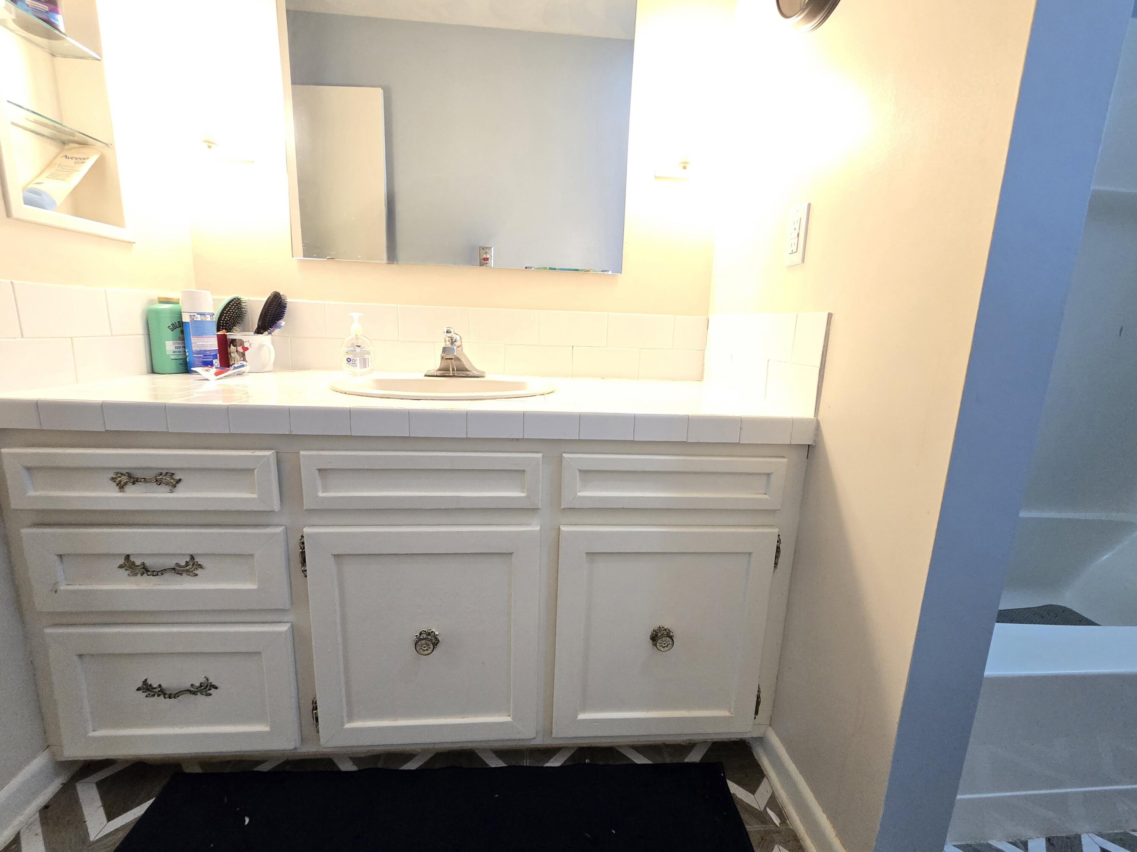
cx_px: 568
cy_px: 426
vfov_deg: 89.9
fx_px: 427
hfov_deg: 106.2
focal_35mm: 13
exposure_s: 1/60.2
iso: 640
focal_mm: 2.2
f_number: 2.2
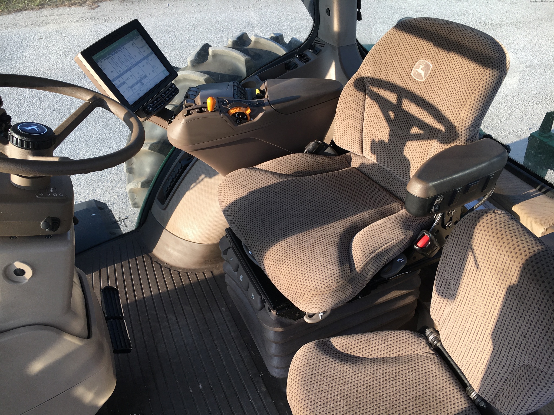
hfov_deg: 61.7
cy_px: 208
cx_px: 277
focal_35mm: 29
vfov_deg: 48.2
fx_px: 464
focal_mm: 4.15
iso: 25
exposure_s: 1/262
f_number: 2.2
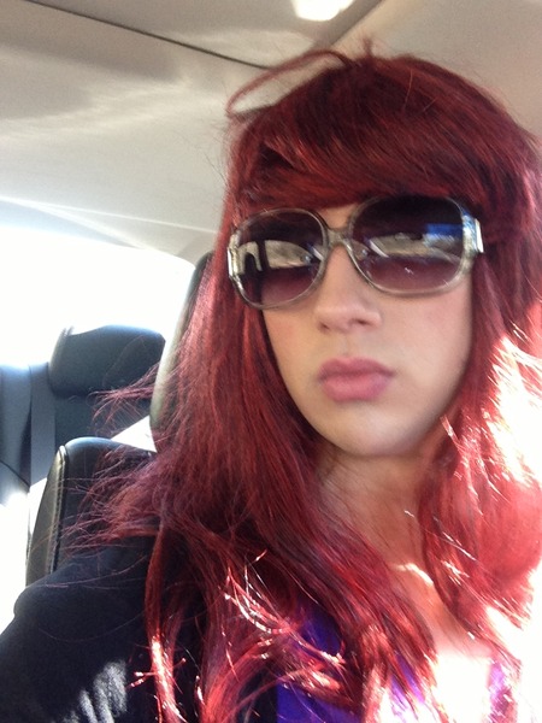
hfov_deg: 40.7
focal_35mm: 35
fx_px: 731
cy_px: 362
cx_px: 271
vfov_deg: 52.6
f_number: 2.4
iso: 80
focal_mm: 2.18
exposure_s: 1/30
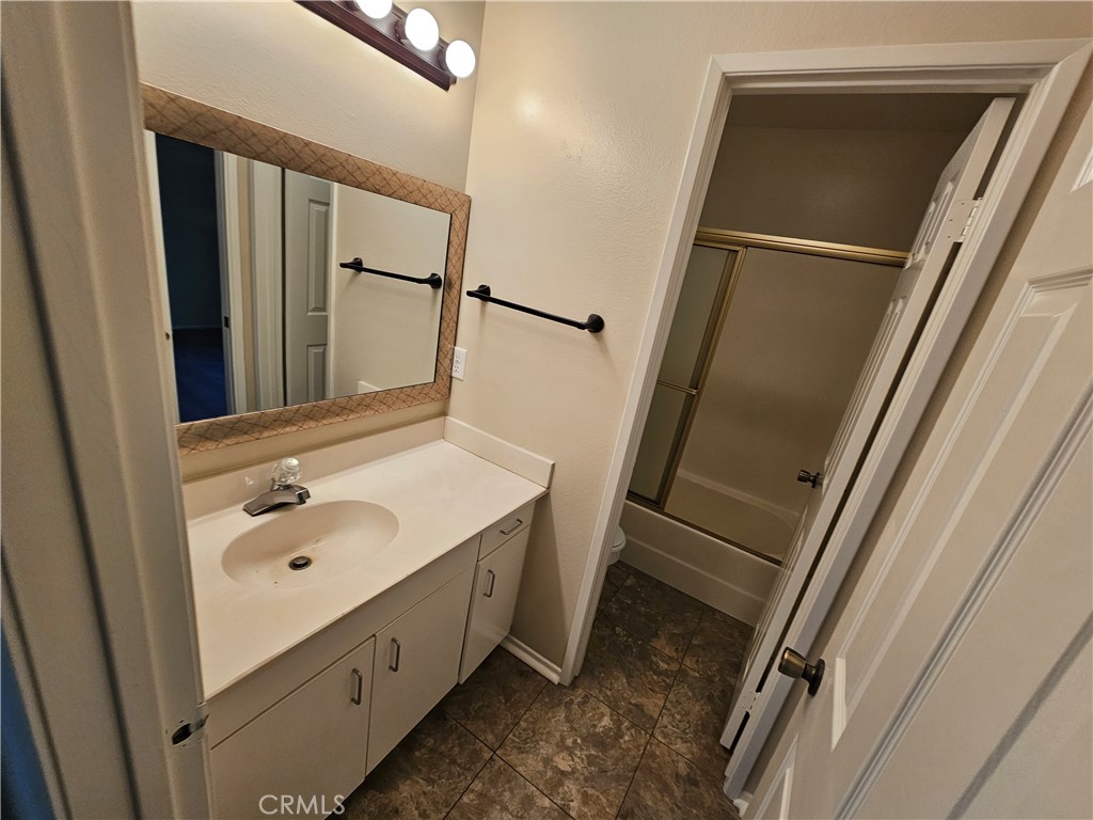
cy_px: 410
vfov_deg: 89.9
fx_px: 410
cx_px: 546
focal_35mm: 13
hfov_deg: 106.2
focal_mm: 2.2
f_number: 2.2
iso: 125
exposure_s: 1/60
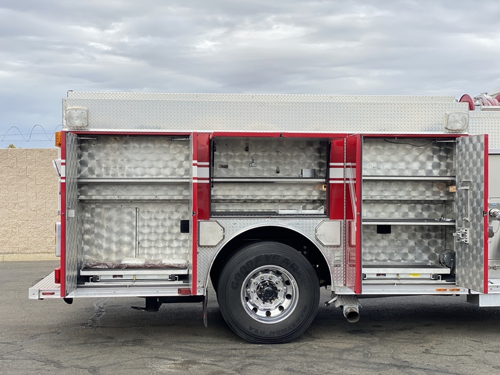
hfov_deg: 36.8
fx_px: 751
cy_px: 188
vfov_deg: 28.0
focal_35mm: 52
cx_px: 250
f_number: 2
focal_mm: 6
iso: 20
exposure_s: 1/592
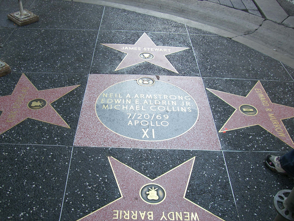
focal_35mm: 38
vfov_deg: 37.7
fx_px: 323
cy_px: 110
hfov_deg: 49.0
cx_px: 147
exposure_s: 1/250
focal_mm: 6.2
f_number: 2.7
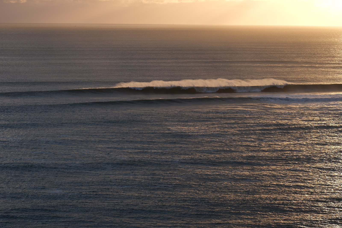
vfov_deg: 10.8
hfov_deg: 16.1
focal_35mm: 127
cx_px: 171
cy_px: 114
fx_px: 1207
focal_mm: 84.8
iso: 160
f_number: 5.6
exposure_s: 1/420
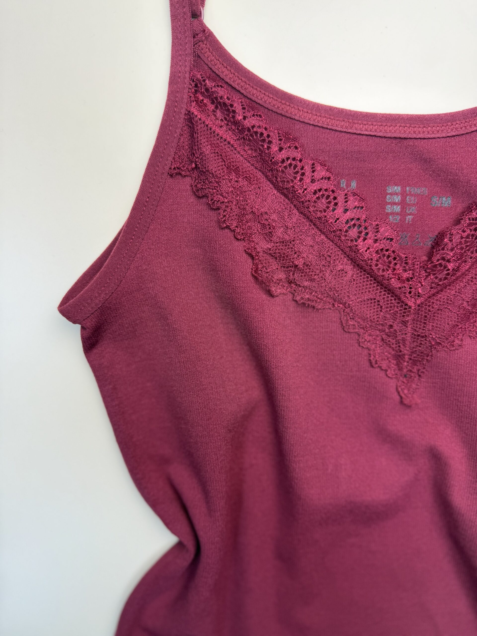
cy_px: 318
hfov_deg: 56.8
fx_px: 441
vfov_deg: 71.6
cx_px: 238
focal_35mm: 24
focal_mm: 6.76
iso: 80
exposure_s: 1/223
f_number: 1.78
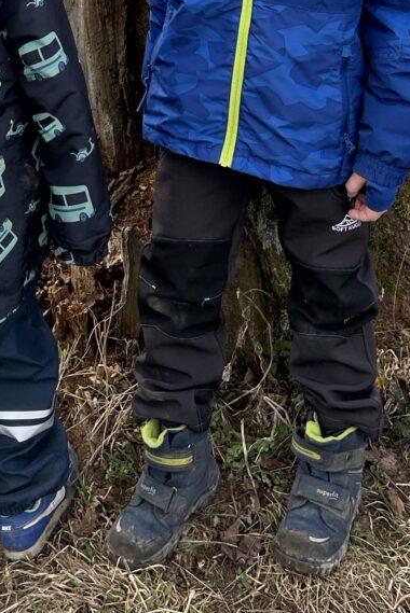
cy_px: -109
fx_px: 1297
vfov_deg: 24.3
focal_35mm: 76
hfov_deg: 17.6
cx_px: 24
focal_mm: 5.7
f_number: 1.5
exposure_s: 1/1196
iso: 50
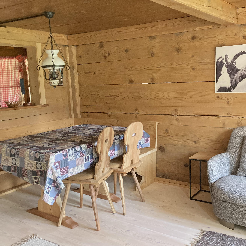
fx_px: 306
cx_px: 122
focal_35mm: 38
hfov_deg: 43.9
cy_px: 132
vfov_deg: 43.8
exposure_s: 1/60
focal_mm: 3.99
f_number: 1.8
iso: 320
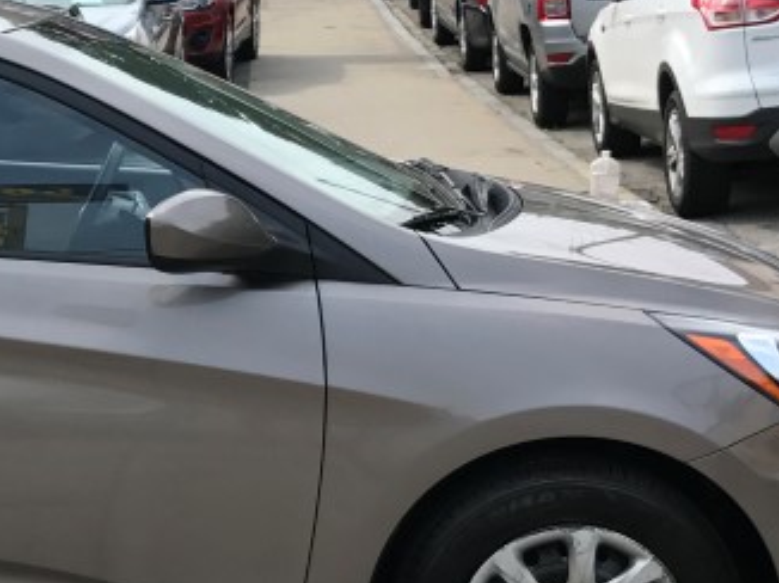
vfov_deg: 16.7
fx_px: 1979
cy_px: 366
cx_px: -84
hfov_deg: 21.1
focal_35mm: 88
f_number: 1.8
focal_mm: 3.99
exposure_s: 1/1076
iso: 20
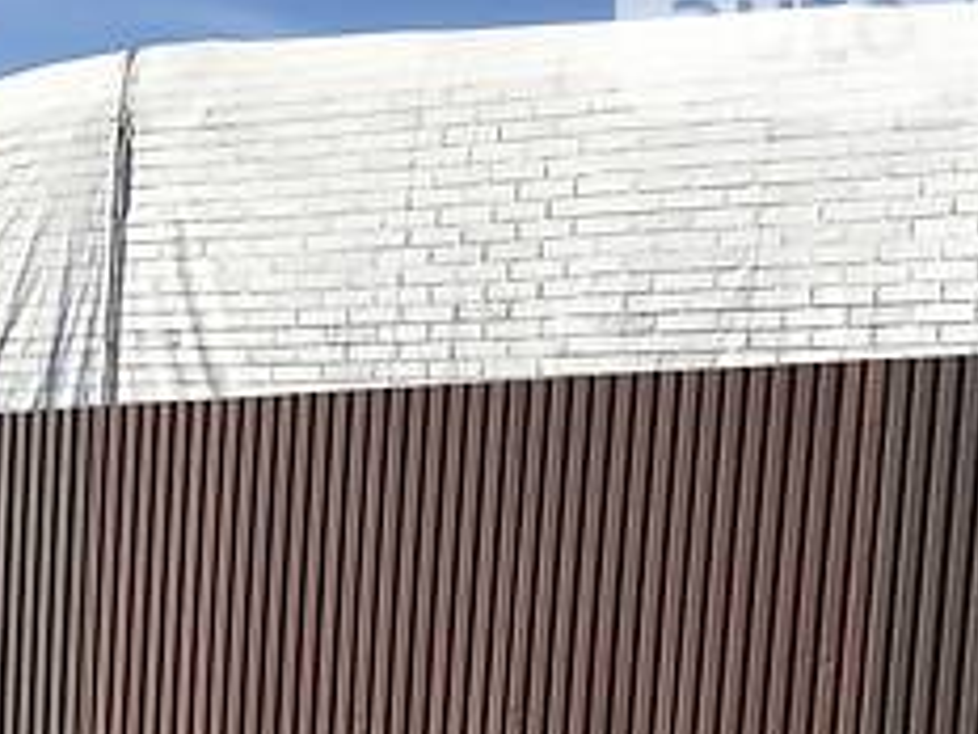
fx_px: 2825
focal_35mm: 100
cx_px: -400
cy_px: 1152
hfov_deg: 17.9
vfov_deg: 13.8
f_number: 2.2
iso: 25
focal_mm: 4.2
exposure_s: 1/1451
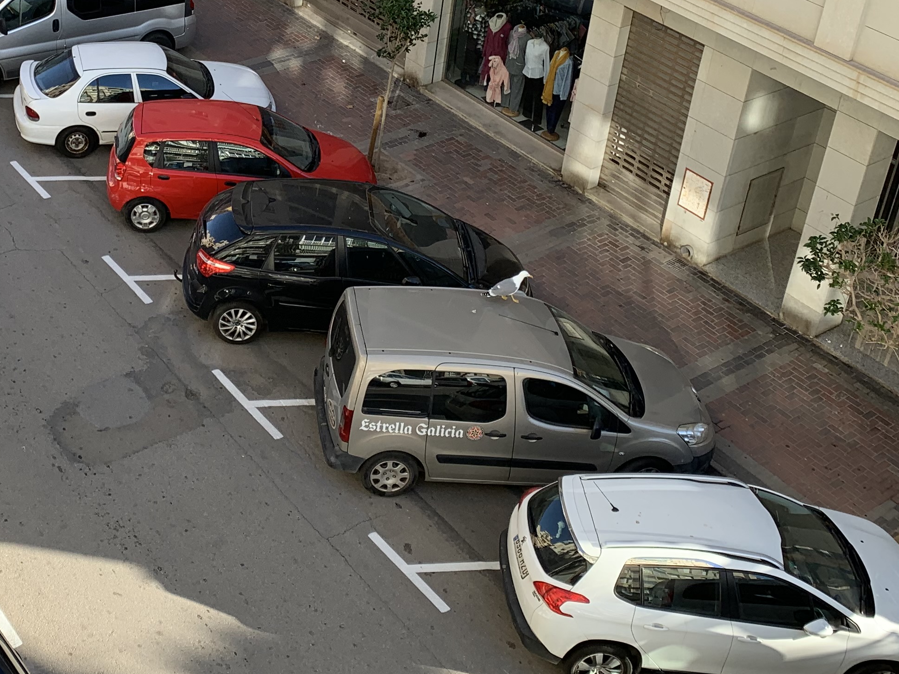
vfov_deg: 26.4
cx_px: 238
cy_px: 109
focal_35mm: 54
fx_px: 1403
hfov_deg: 34.9
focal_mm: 4.25
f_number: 1.8
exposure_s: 1/419
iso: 25
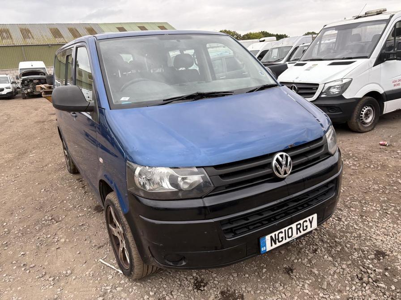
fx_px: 301
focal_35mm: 26
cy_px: 150
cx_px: 200
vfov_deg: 53.1
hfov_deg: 67.3
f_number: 1.6
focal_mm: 5.96
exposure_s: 1/397
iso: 50
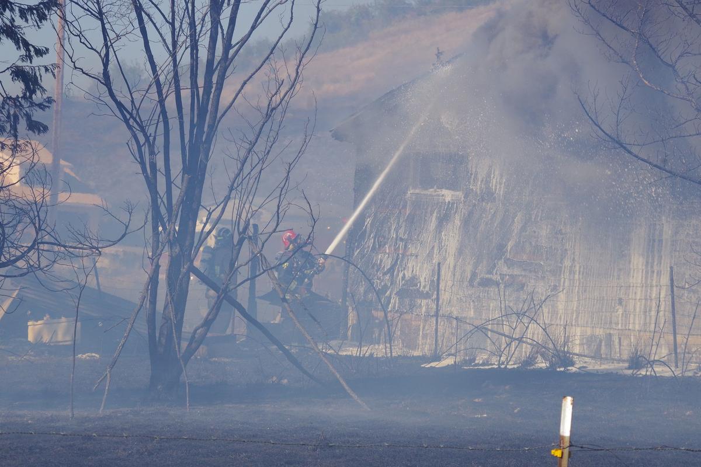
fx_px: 3505
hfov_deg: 11.4
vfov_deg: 7.6
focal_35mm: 180
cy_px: 234
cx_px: 350
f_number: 10
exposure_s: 1/250
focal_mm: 120
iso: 200
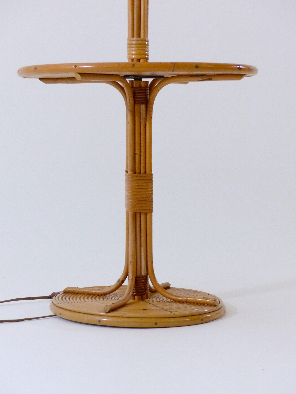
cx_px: 148
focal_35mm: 86
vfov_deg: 22.8
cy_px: 197
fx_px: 981
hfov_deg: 17.2
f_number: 2.8
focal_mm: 15.5
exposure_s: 1/40
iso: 400
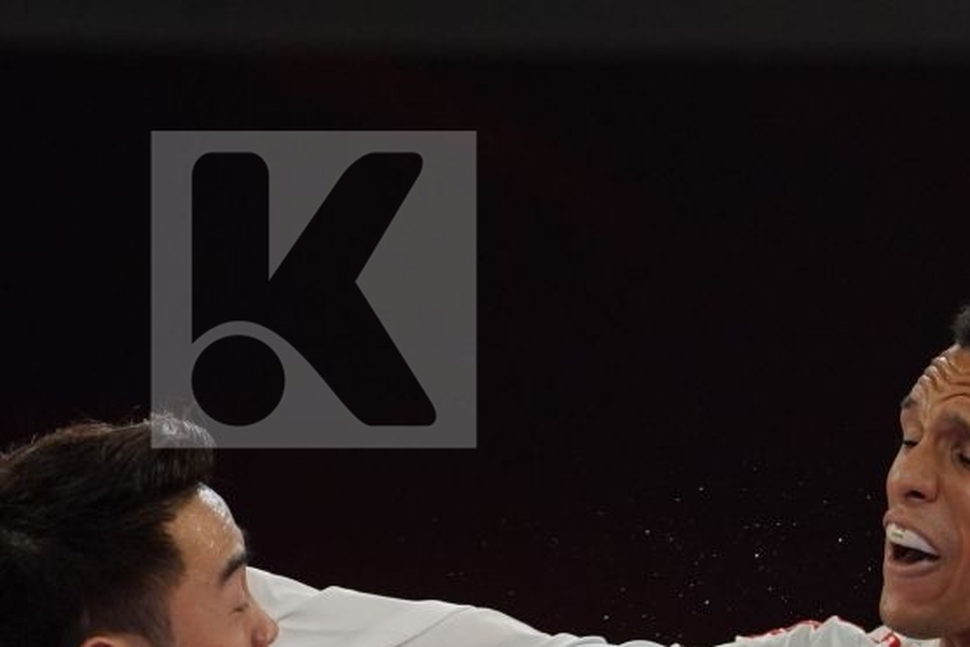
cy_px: 907
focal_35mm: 647
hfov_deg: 3.2
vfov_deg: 2.1
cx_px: 314
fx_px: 17437
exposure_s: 1/1000
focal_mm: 200
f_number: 2.8
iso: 1000
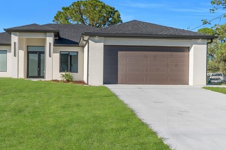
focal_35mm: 39
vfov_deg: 34.2
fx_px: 245
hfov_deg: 49.0
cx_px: 83
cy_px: 76
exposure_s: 1/320
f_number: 8
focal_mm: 18
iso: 100
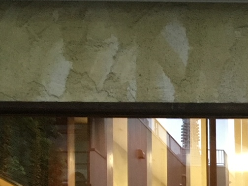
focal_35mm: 116
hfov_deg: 15.1
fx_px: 831
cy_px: 355
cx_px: 425
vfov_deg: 11.6
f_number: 2.2
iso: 100
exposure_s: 1/30
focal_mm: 4.15
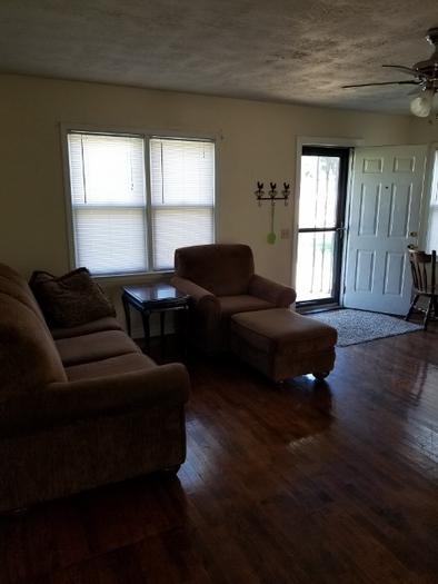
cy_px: 292
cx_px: 219
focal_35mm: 26
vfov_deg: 67.3
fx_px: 438
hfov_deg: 53.1
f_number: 1.7
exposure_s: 1/60
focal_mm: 4.25
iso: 64
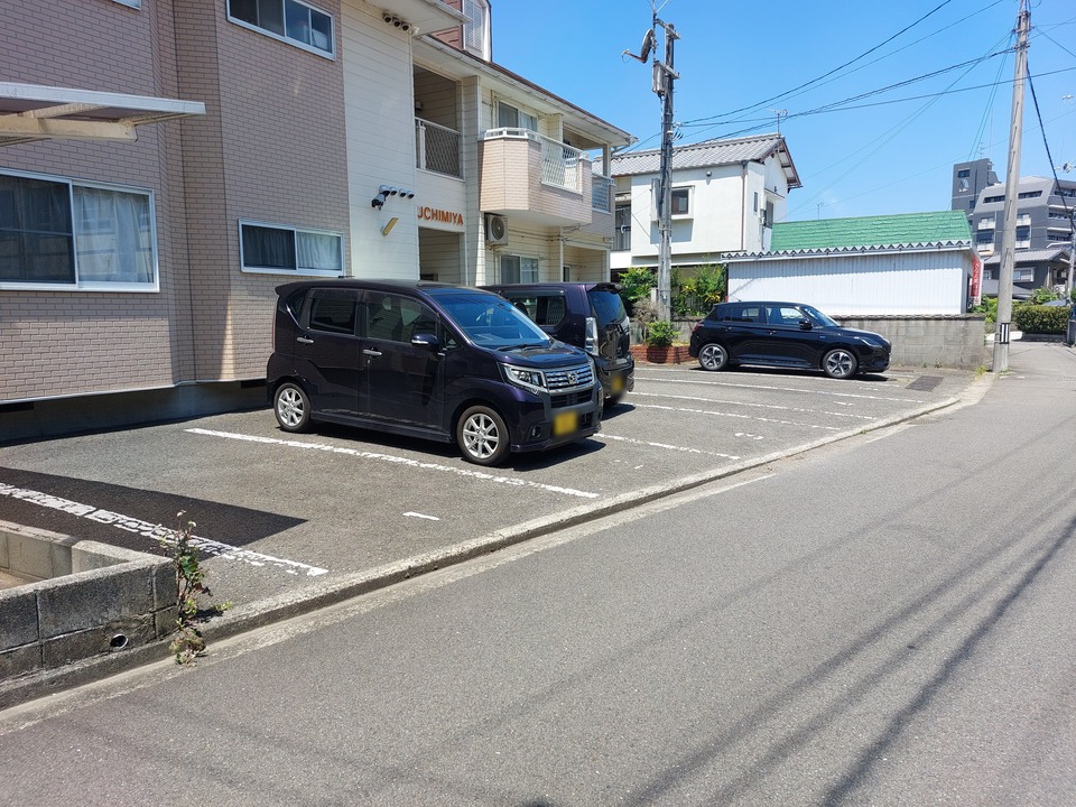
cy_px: 404
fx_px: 746
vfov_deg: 56.8
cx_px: 538
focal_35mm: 24
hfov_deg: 71.6
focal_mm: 5.23
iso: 25
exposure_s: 1/739
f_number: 1.8
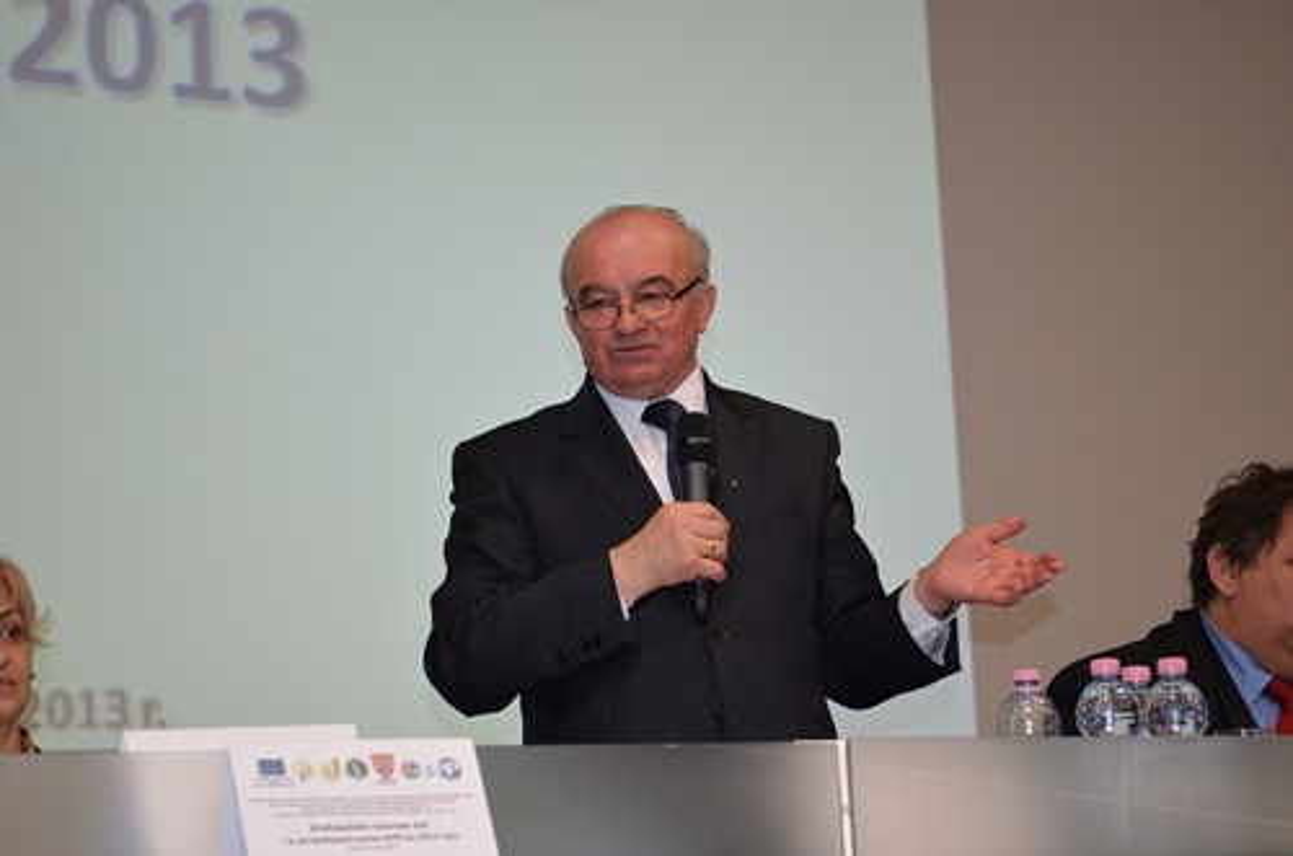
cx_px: 646
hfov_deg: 24.7
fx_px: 2957
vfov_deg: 16.5
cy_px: 428
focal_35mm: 82
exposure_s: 1/60
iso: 1250
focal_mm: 55
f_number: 5.6
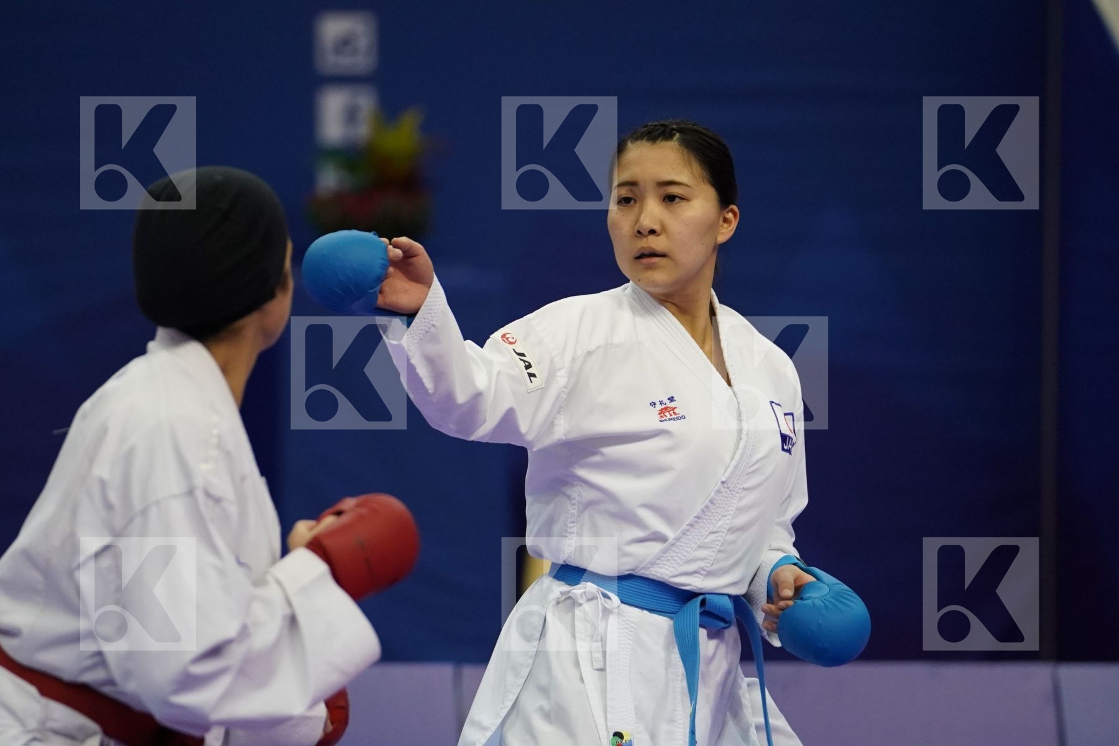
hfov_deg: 7.7
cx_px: 560
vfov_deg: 5.1
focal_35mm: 268
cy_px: 373
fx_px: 8330
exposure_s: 1/1000
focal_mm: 179
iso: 3200
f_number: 2.8
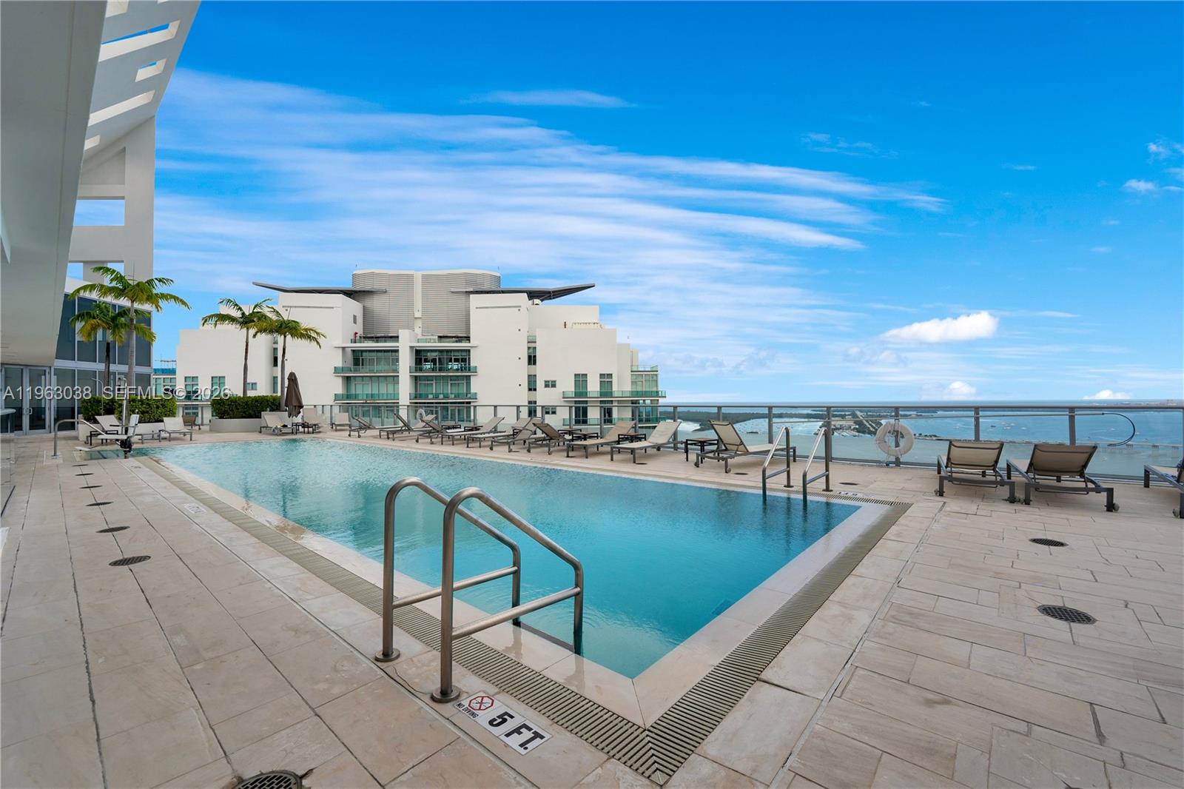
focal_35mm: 14
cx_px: 592
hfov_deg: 104.3
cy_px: 394
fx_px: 460
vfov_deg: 81.2
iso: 100
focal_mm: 14
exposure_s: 1/400
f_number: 5
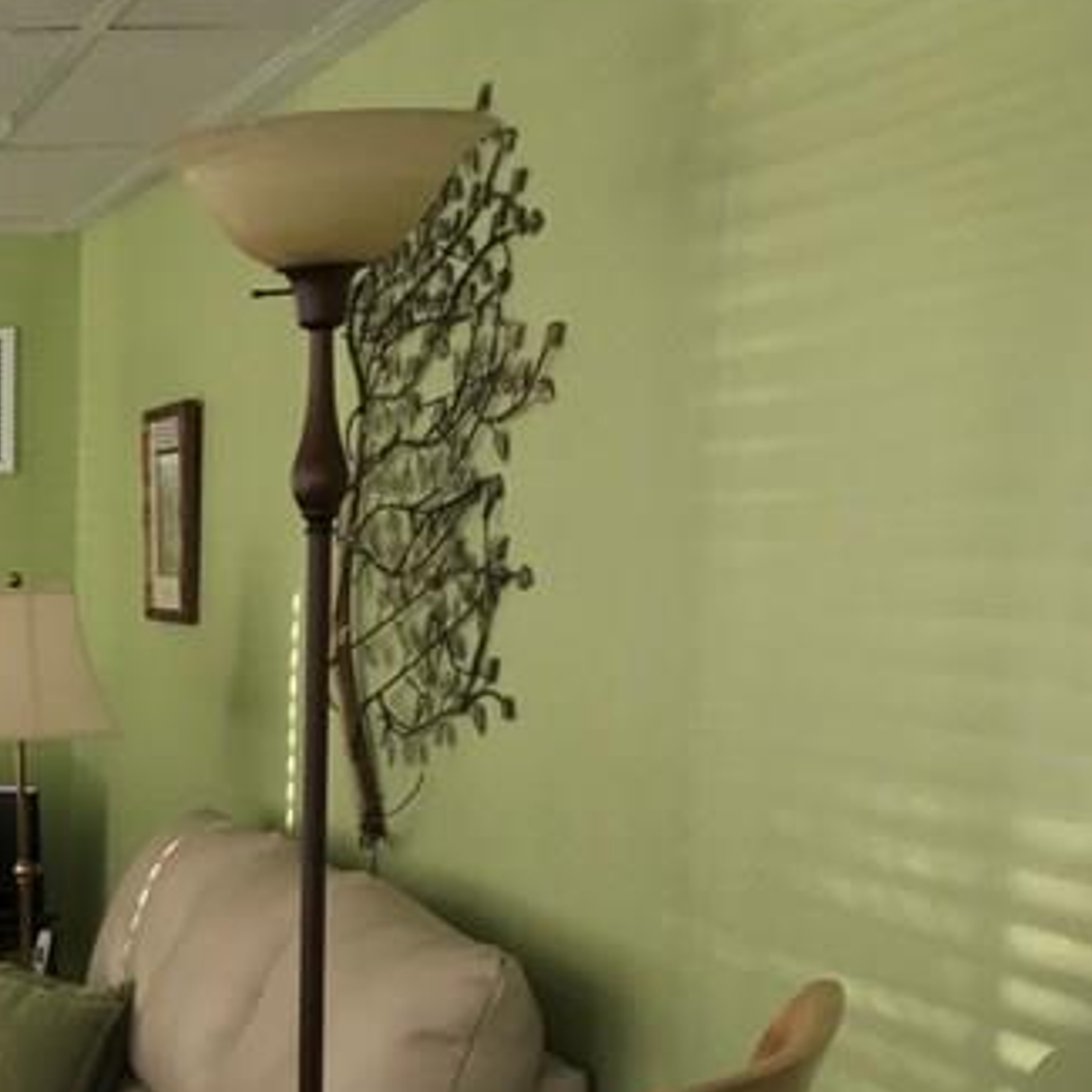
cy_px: 1025
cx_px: -198
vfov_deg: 21.6
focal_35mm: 78
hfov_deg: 20.8
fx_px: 2784
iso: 20
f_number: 1.8
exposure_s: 1/228
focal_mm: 3.99
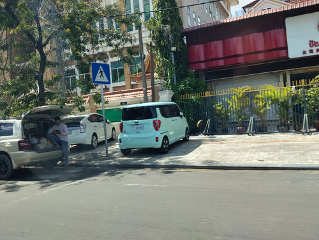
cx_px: 160
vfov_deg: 48.2
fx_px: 267
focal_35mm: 29
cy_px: 120
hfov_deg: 61.7
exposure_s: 1/162
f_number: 1.8
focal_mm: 4.22
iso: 50
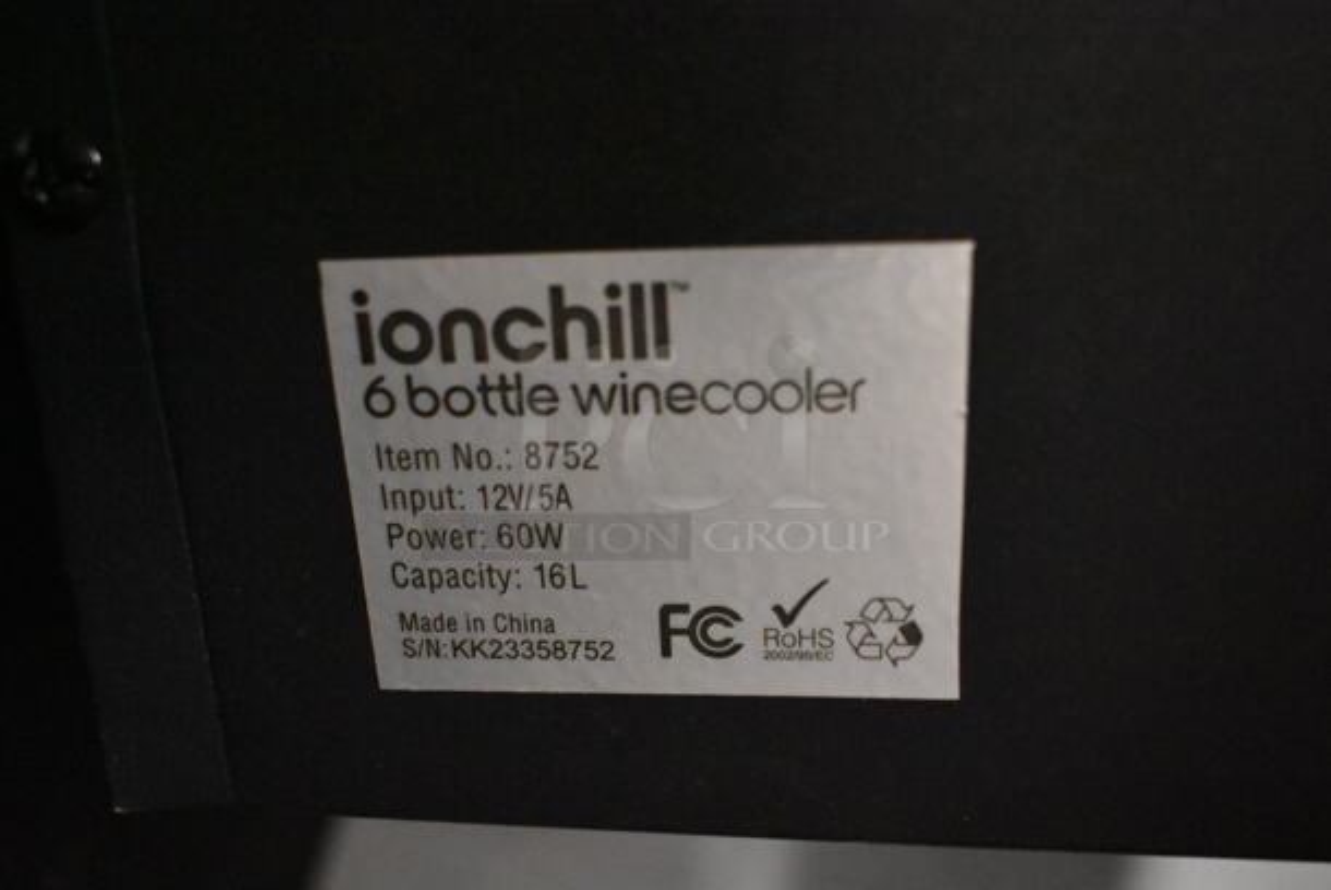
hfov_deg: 53.1
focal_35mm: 36
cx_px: 666
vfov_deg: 37.0
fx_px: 1332
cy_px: 445
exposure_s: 1/125
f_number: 3.8
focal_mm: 24
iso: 9000
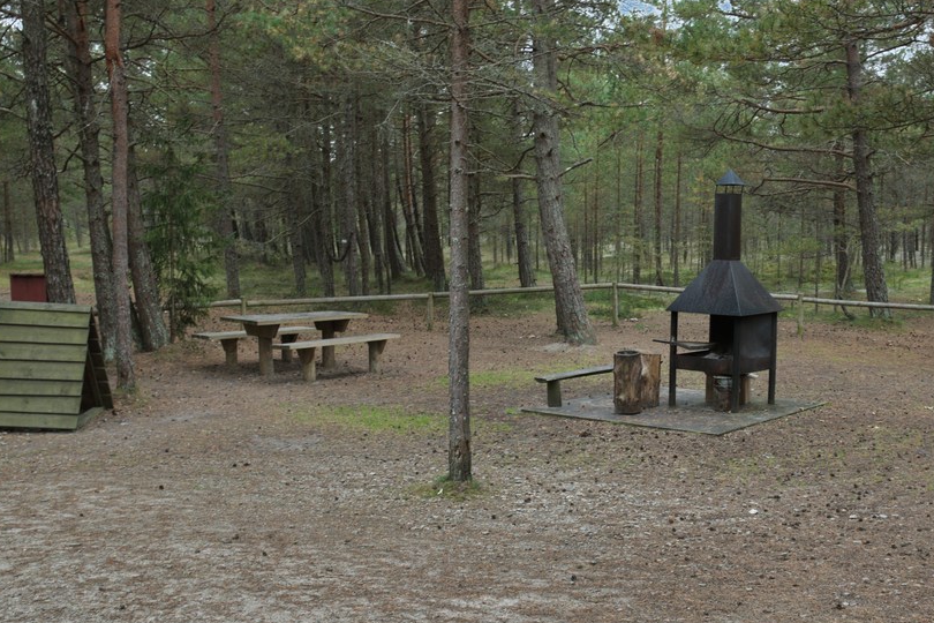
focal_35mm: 40
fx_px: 1038
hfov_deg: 47.7
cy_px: 380
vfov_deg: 33.3
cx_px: 620
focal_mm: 27
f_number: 7.1
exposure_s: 1/40
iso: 100
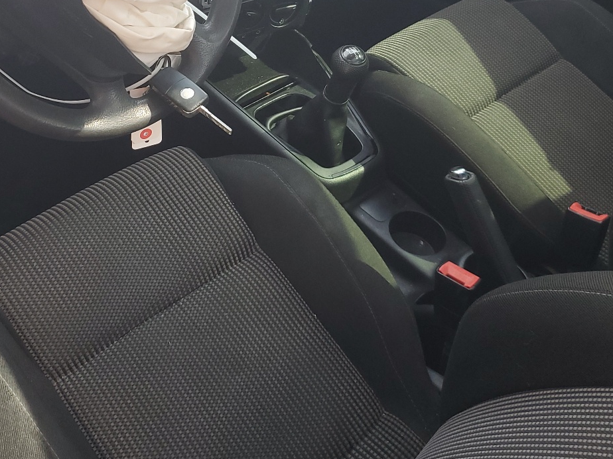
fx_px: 797
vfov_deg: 31.5
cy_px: 105
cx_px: 227
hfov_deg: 41.7
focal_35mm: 45
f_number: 1.5
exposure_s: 1/120
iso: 67
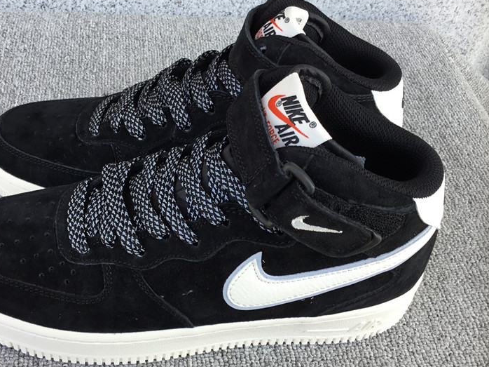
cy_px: 204
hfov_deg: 46.5
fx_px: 565
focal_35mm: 40
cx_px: 194
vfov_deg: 35.9
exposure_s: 1/109
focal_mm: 3.3
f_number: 2.4
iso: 25
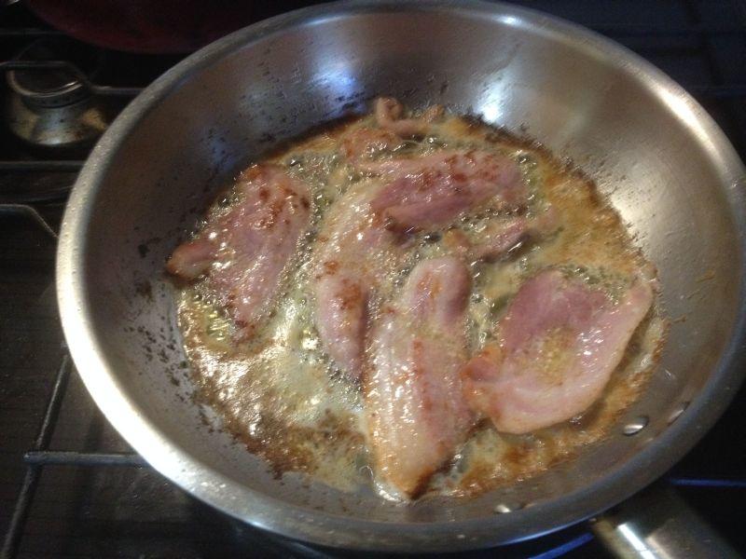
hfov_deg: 52.6
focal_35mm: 35
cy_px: 280
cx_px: 373
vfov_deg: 40.7
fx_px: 754
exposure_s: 1/20
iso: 320
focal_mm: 4.28
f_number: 2.4
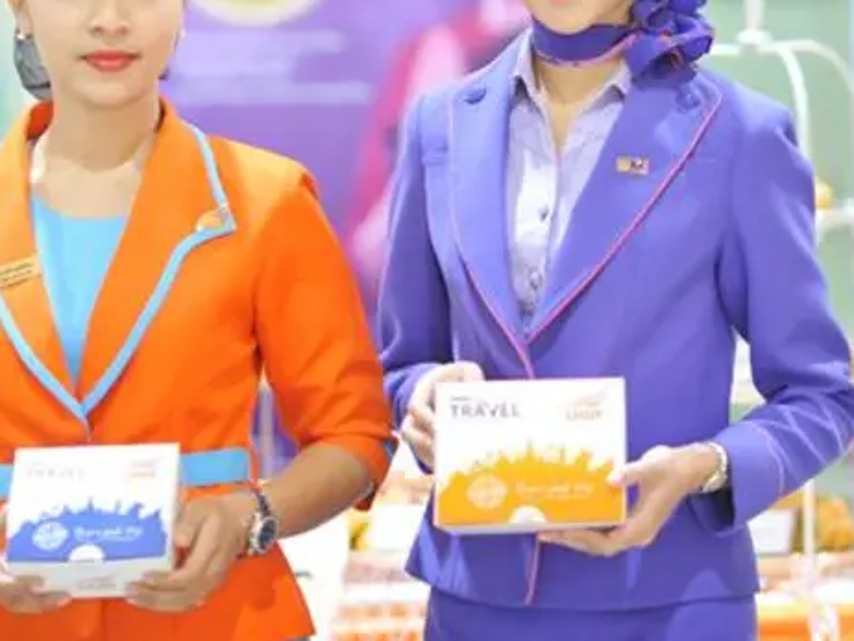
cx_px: 335
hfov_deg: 9.0
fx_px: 5406
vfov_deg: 6.8
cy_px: 189
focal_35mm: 219
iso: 720
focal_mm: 135
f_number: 2.2
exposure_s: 1/80
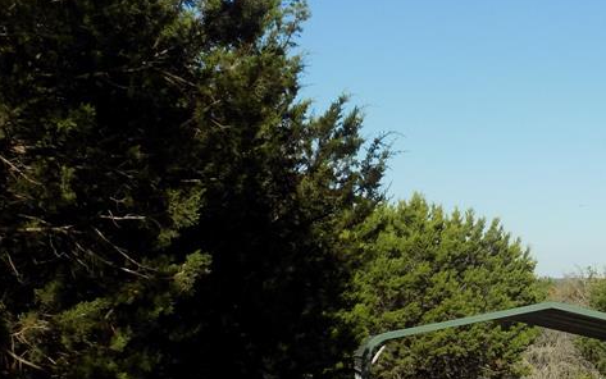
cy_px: 466
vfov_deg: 16.0
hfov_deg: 25.7
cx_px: 528
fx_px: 1289
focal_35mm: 78
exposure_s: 1/1000
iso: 80
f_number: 3.4
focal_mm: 6.1
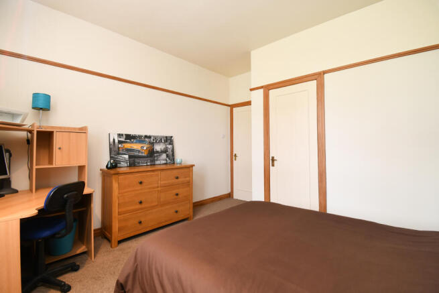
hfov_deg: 100.4
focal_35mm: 15
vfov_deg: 77.4
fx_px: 183
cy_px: 146
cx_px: 220
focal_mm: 10
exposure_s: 1/1.6
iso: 500
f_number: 8
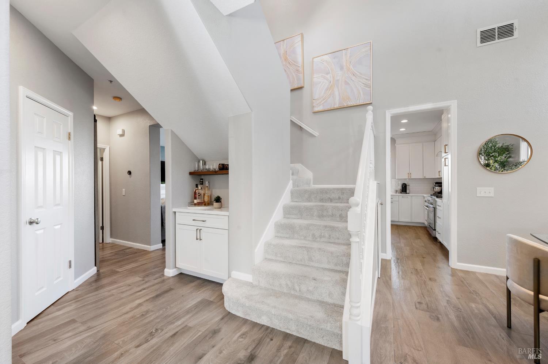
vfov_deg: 81.1
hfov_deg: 104.3
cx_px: 274
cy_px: 182
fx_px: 213
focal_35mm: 14
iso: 250
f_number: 9
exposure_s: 1/5
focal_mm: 14
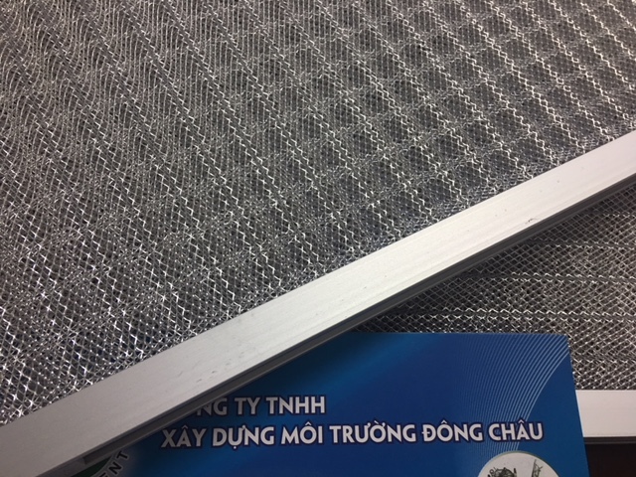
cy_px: 238
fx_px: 533
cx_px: 318
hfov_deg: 61.7
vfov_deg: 48.2
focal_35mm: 29
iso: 64
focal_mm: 4.15
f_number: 2.2
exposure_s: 1/17
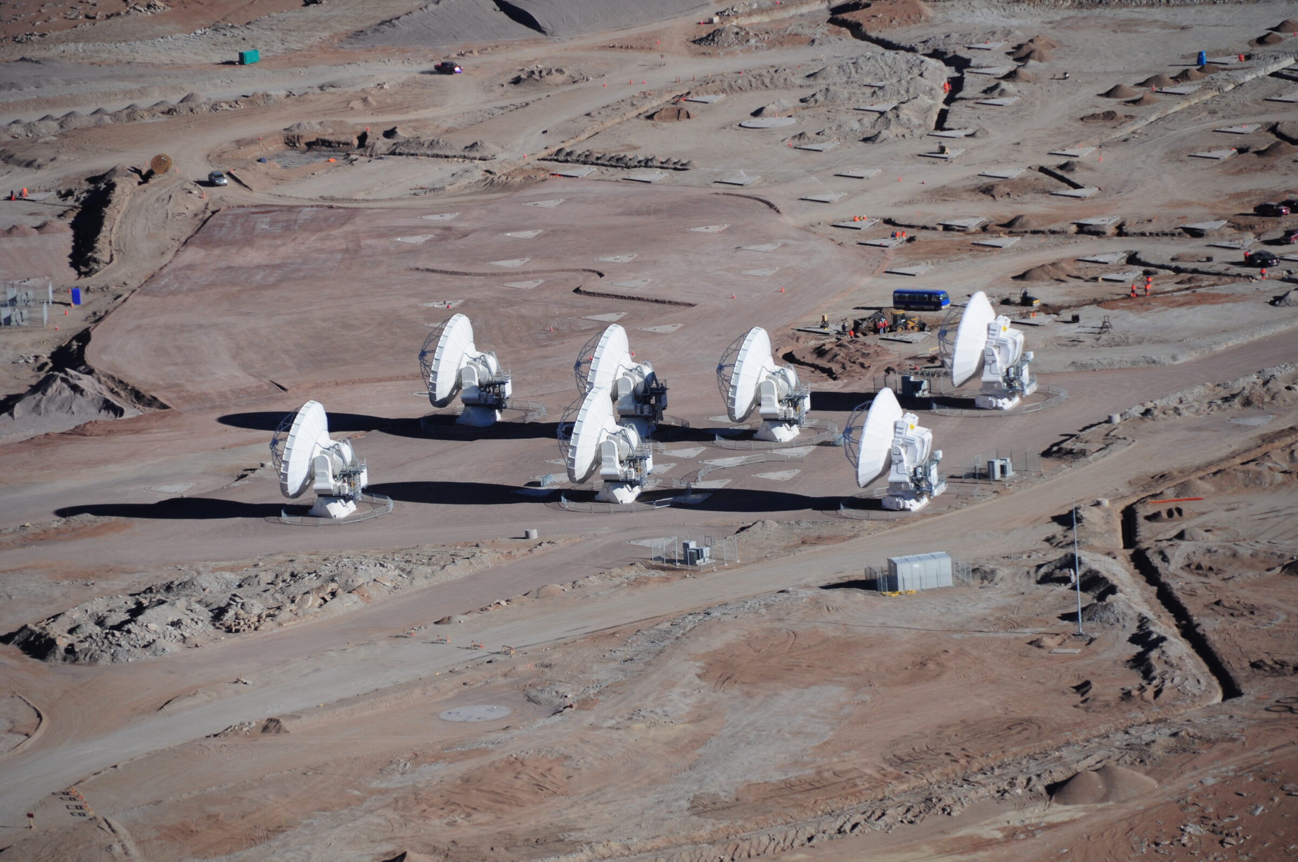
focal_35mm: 300
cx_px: 649
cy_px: 431
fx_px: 10803
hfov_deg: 6.9
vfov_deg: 4.6
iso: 250
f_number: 5.6
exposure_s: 1/800
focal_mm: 200
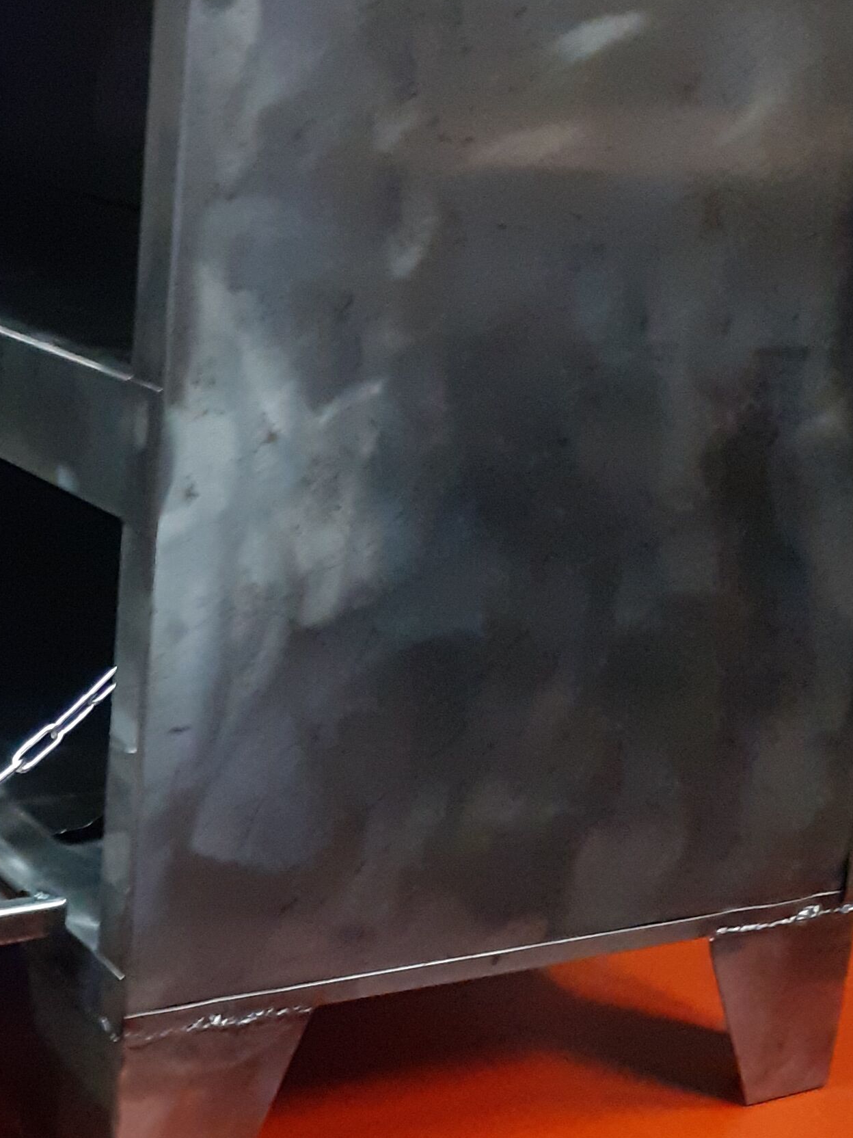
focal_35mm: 67
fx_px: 2201
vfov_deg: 29.0
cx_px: 57
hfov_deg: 21.4
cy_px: 586
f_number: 1.9
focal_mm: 3.6
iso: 400
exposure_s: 1/25
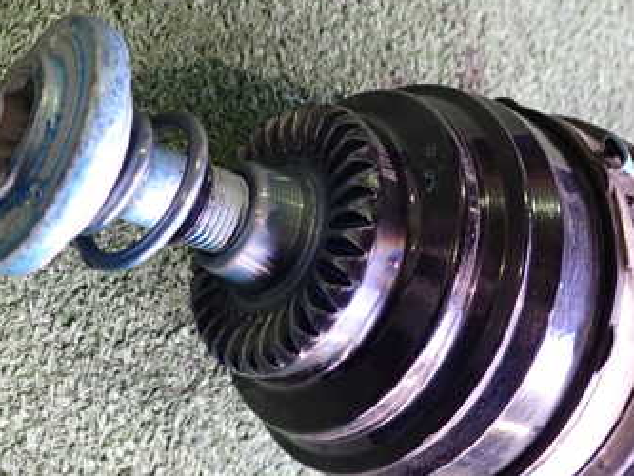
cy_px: 190
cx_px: 278
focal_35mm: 54
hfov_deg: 35.5
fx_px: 989
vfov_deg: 27.0
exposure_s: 1/30
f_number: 2.3
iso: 250
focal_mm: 5.4
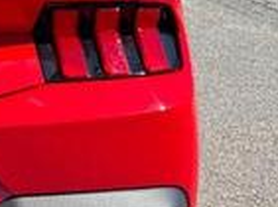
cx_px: -195
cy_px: 101
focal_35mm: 172
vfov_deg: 8.6
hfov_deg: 10.9
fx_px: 1378
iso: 64
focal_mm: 6.76
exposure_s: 1/2513
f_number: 1.78
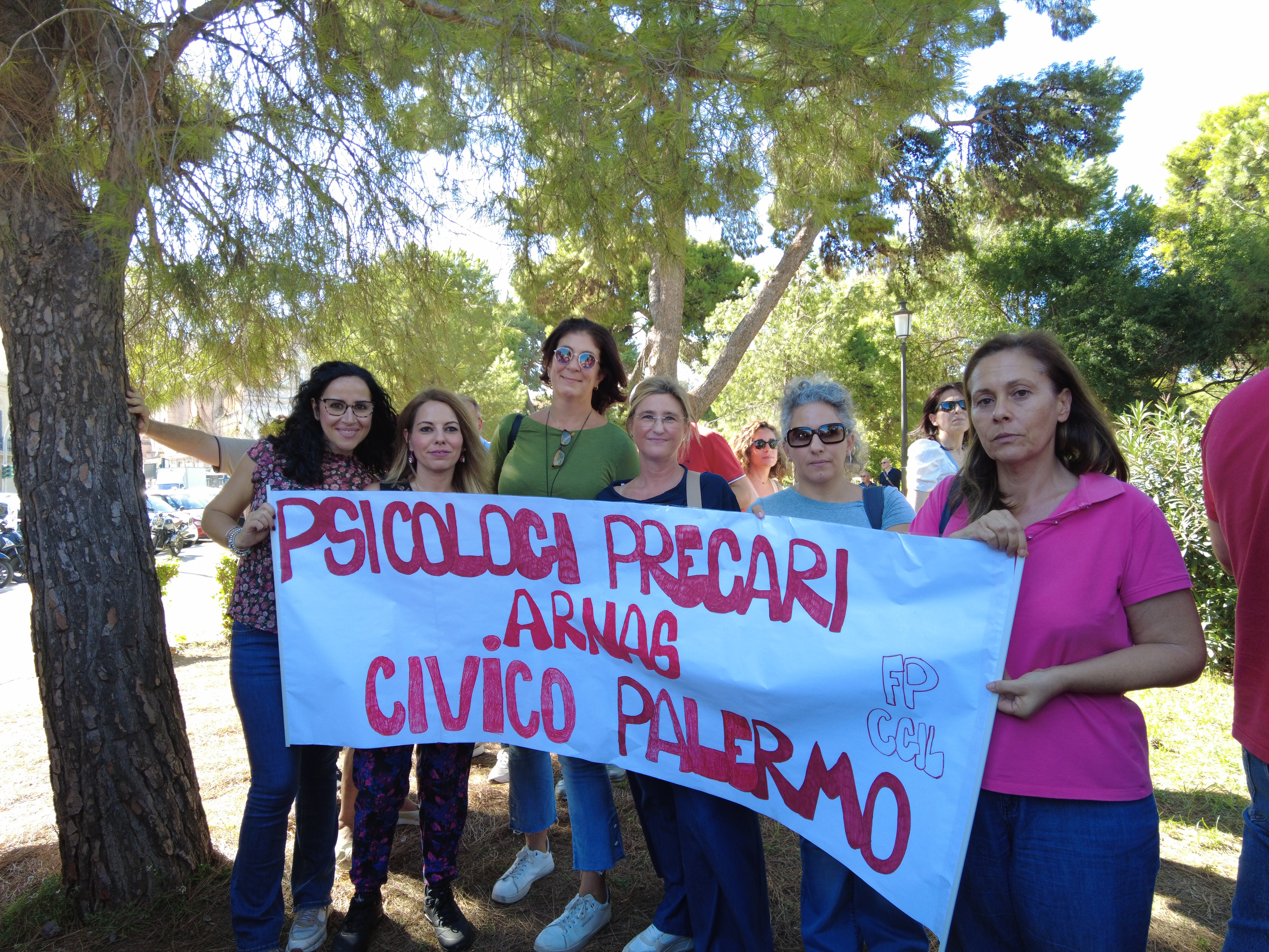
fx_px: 733
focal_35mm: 20
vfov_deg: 66.0
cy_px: 476
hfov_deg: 81.7
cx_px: 634
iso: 100
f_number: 1.8
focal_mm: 4.4
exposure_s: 1/100
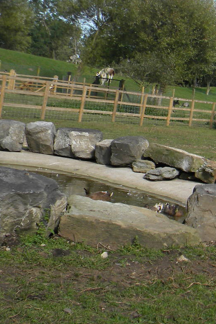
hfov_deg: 16.4
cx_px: 309
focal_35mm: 77
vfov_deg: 26.1
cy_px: 94
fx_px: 693
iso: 80
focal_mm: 6.4
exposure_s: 1/580
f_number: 3.7
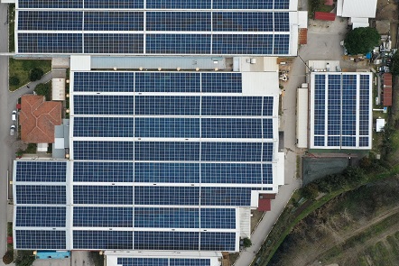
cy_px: 89
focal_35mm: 38
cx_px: 141
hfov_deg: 50.0
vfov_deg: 34.8
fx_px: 421
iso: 400
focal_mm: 10.26
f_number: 5
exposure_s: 1/120
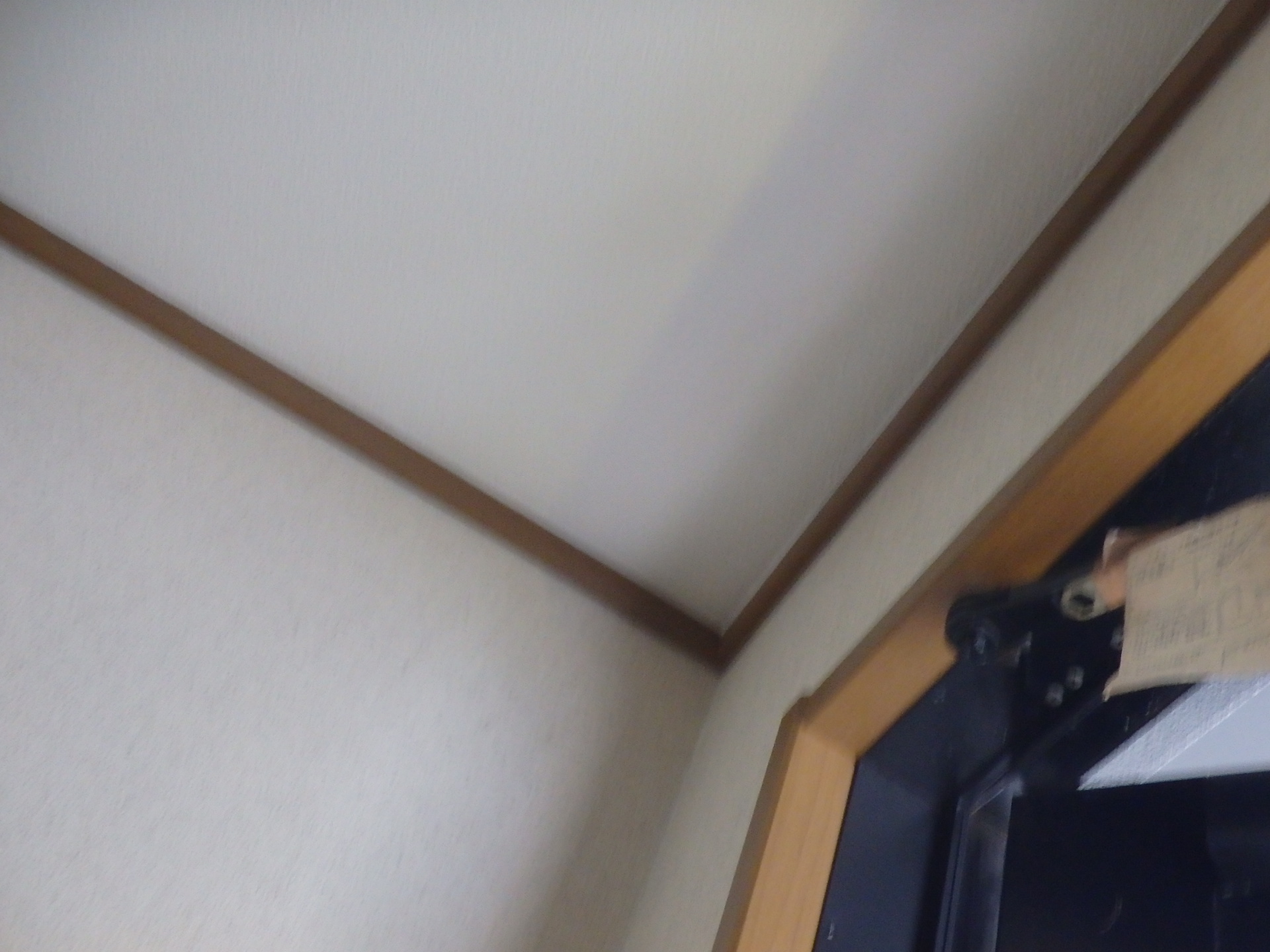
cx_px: 635
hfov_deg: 51.4
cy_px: 476
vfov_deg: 39.7
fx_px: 1321
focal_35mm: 36
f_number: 4.5
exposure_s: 1/13
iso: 800
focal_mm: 6.4
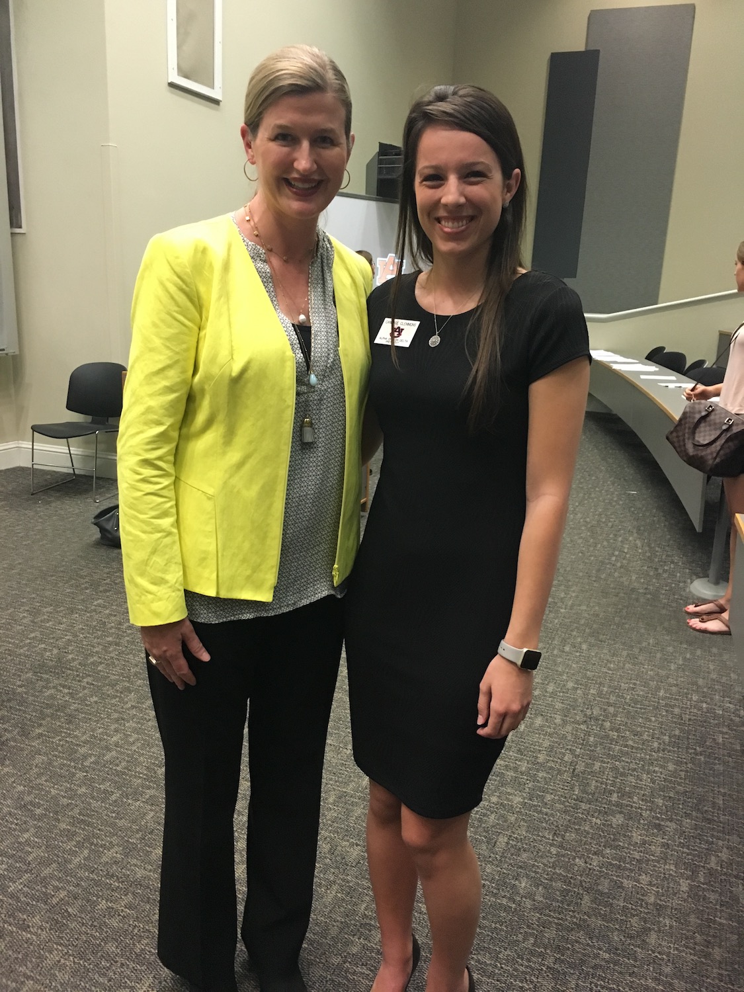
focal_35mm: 29
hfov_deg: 48.2
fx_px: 831
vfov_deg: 61.7
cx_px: 372
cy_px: 496
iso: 200
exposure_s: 1/30
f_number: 2.2
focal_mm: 4.15
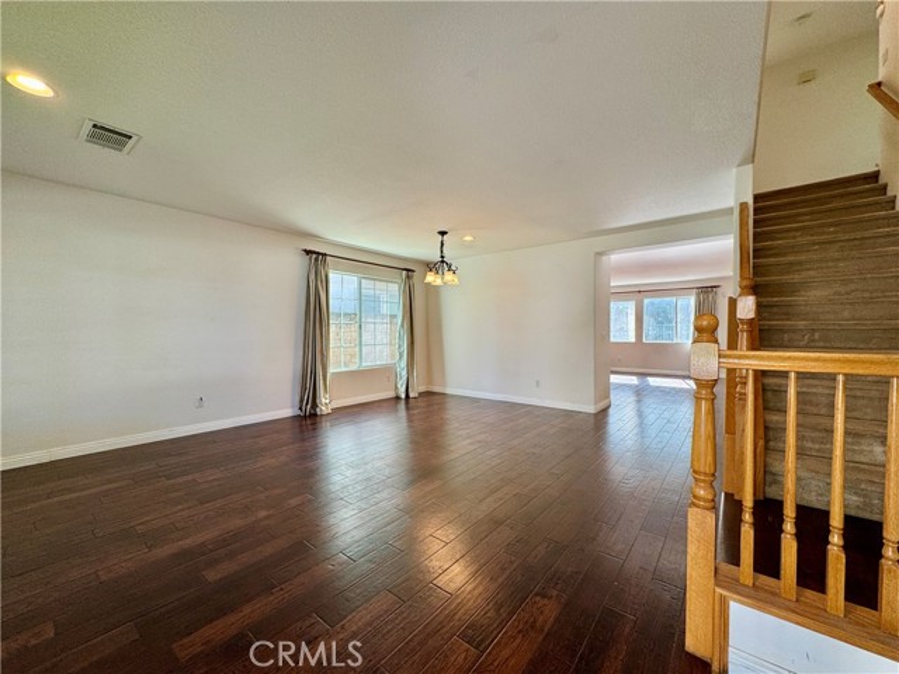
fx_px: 364
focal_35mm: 14
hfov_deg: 102.1
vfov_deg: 85.7
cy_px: 337
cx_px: 450
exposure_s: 1/120
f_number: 2.2
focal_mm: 2.22
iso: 80
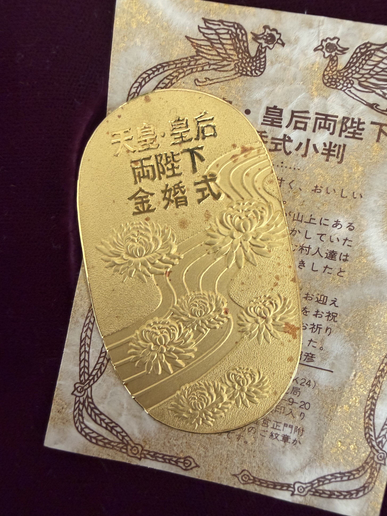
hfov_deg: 54.9
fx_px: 373
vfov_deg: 69.4
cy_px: 250
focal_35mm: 25
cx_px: 199
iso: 200
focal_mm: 2.22
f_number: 2.2
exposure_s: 1/60
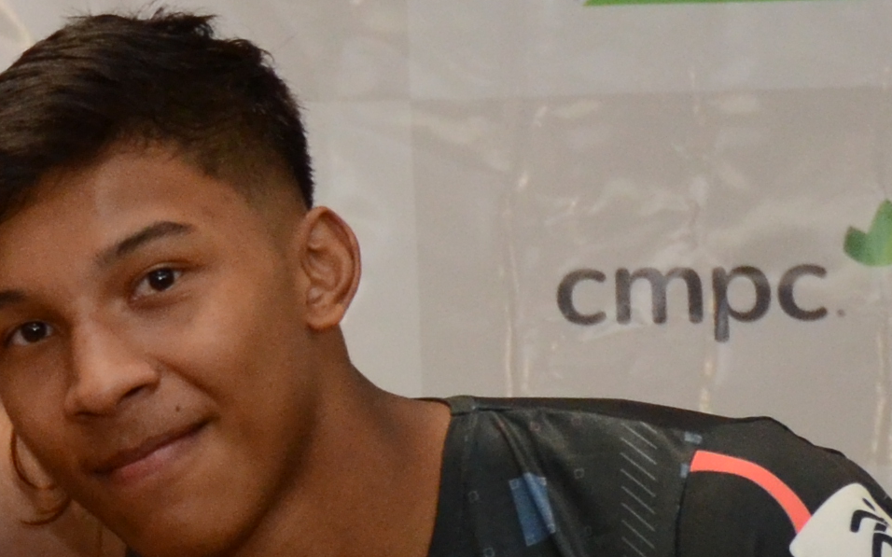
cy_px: 689
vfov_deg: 6.6
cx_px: -732
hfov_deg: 10.1
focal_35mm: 197
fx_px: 4779
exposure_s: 1/160
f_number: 3.8
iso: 1250
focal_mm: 25
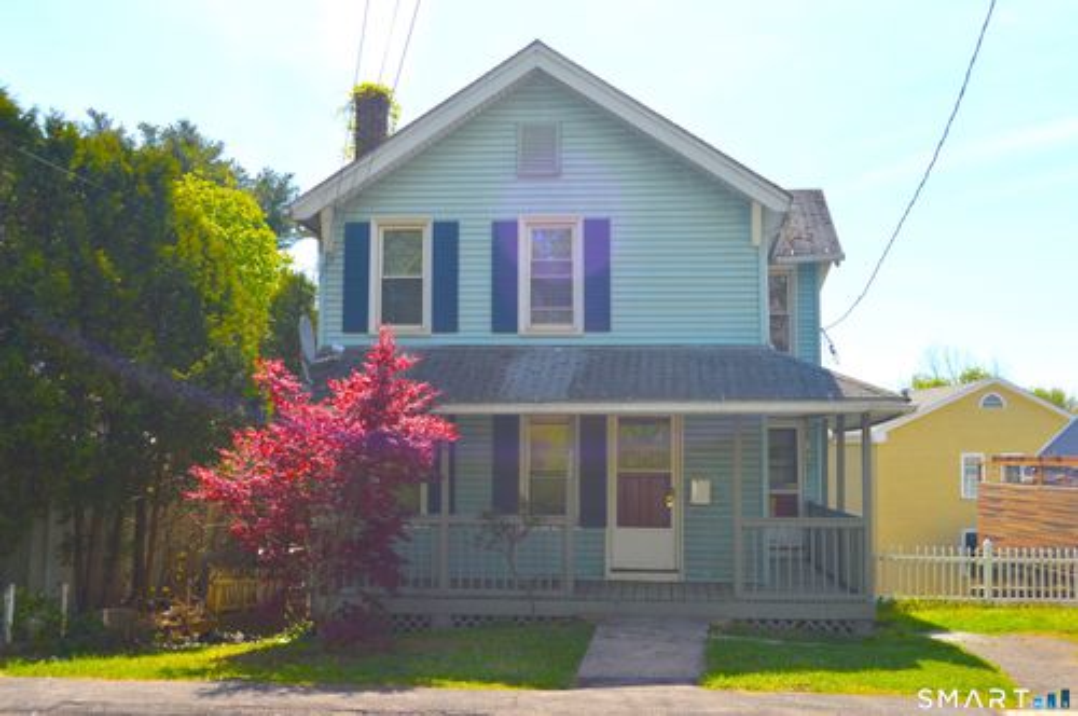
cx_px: 539
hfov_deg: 49.6
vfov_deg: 34.1
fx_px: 1166
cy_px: 358
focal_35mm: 39
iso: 100
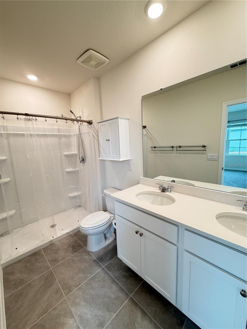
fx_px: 133
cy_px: 164
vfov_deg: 102.1
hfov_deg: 85.7
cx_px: 124
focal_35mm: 14
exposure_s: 1/60
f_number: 2.2
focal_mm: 2.22
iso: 200
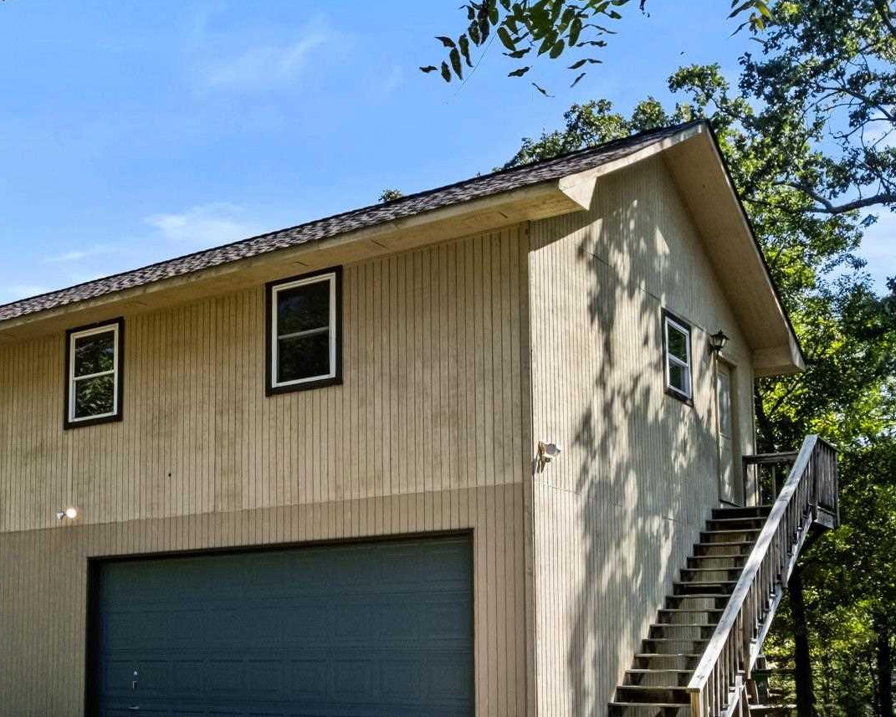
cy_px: 562
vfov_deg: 32.0
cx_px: 262
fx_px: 1220
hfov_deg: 39.6
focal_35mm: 46
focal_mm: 13.8
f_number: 10
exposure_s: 1/100
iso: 400
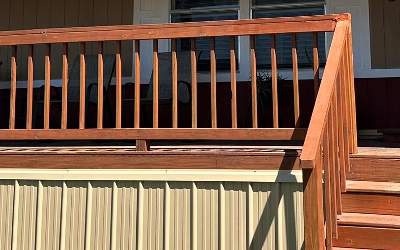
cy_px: 9
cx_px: 255
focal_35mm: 64
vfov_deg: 19.8
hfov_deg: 31.8
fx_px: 698
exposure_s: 1/2203
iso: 80
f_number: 1.78
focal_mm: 6.86
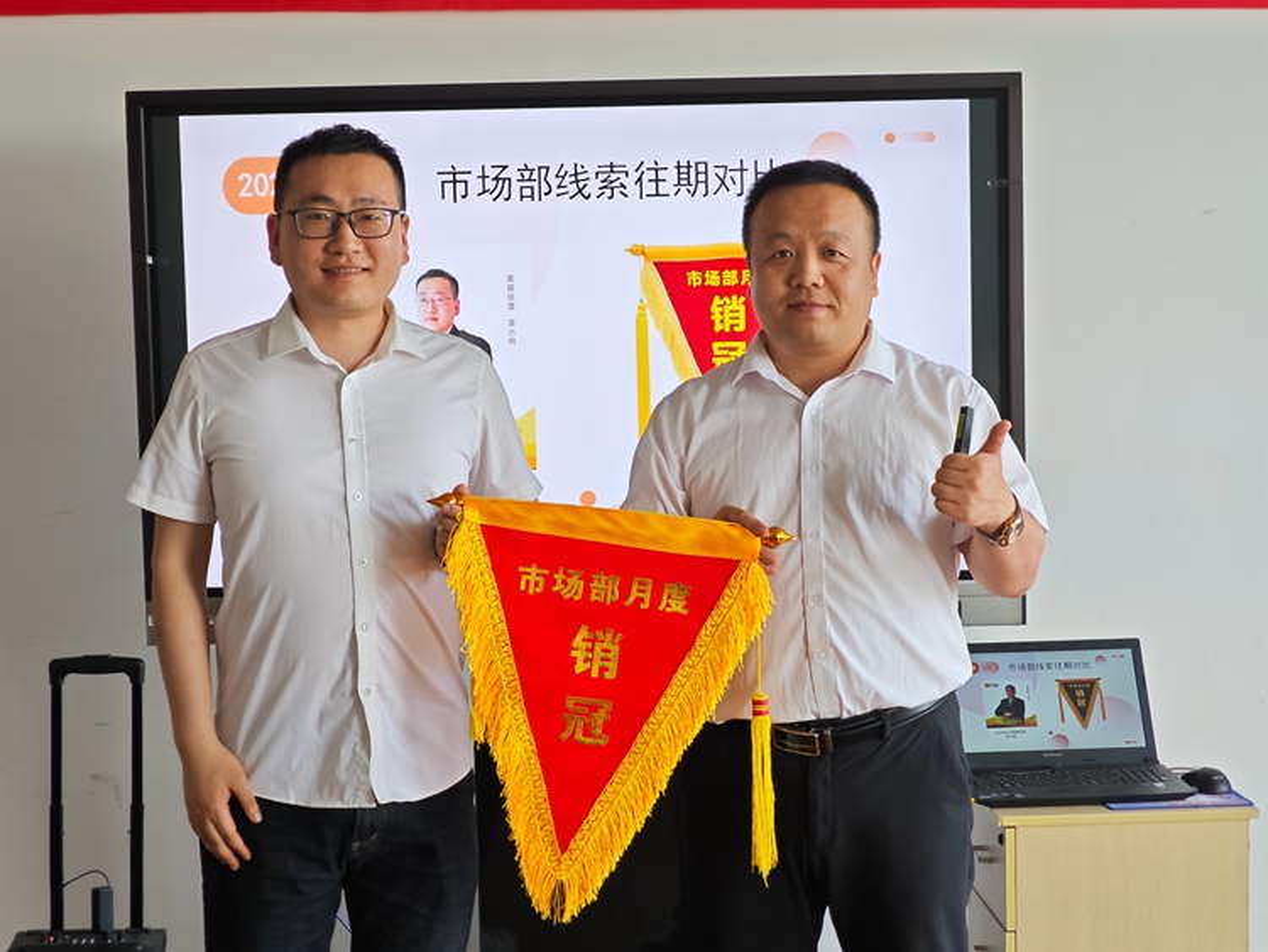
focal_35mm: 75
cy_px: 476
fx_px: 2748
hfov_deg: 26.0
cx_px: 634
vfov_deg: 19.6
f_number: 2
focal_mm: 10.1
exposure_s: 1/100
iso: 320
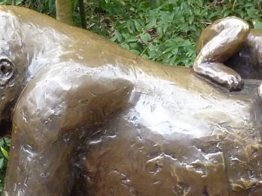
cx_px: -33
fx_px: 908
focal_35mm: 120
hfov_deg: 15.9
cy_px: 182
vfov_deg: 12.2
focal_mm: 5
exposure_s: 1/100
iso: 400
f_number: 3.4
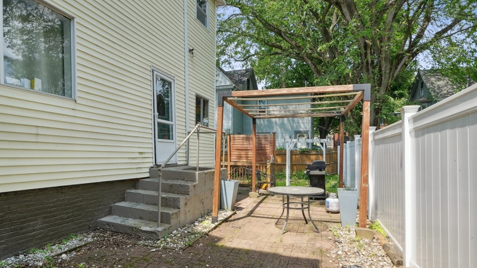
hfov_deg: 86.6
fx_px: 253
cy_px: 154
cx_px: 244
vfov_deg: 55.7
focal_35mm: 20
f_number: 11
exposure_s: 1/200
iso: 400
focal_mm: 16
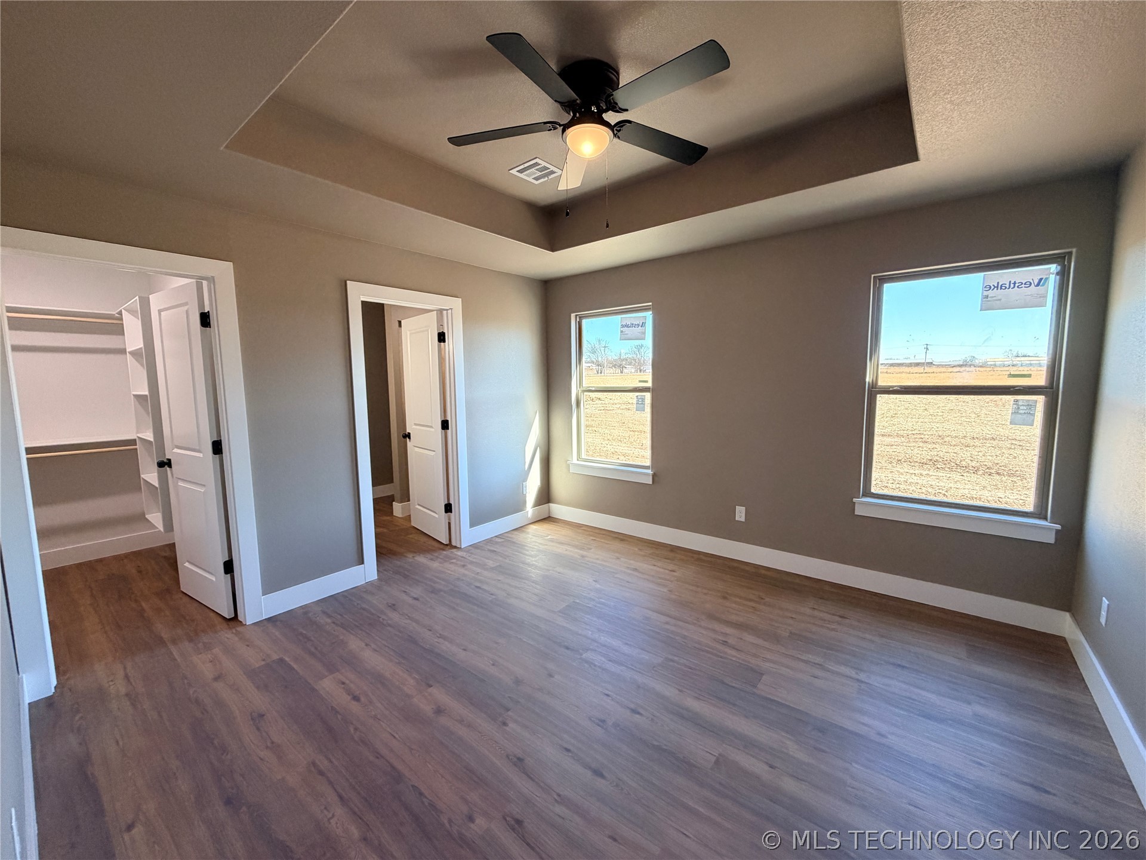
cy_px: 430
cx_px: 573
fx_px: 463
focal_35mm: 14
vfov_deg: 85.7
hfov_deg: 102.1
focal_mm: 2.22
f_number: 2.2
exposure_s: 1/120
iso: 200
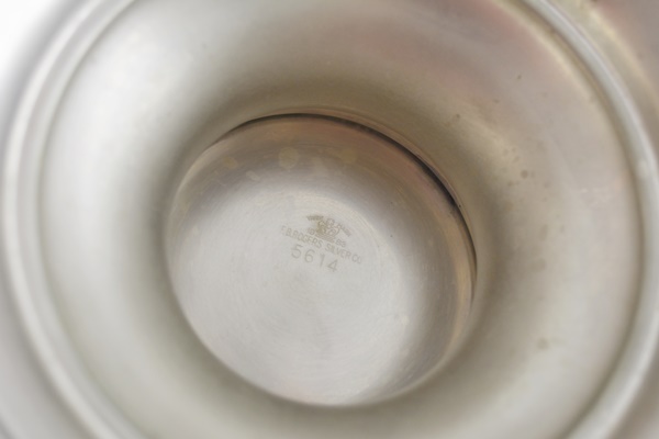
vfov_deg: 28.1
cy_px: 220
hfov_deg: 41.1
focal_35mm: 48
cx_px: 330
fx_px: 879
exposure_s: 1/80
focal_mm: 32
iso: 400
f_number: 4.8
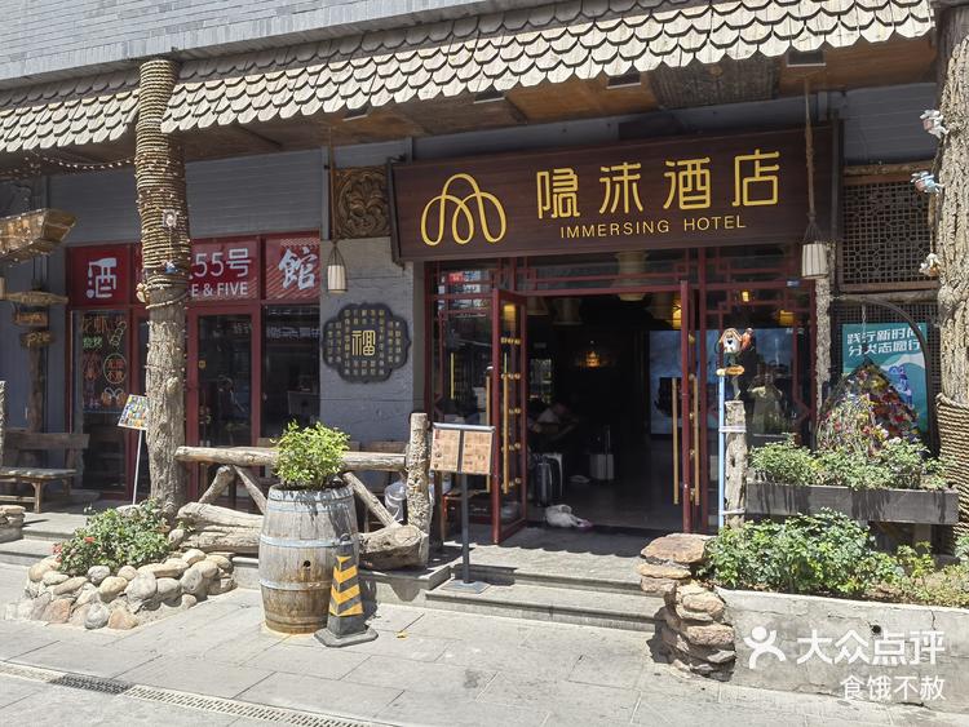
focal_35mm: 27
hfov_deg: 65.3
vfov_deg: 51.4
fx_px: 756
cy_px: 364
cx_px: 484
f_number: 1.8
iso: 50
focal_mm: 5.54
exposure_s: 1/1667
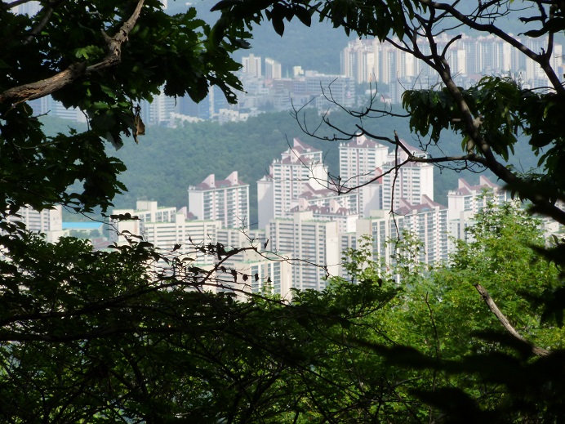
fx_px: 3705
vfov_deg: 6.5
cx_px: 282
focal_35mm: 227
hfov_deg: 8.7
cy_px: 212
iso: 160
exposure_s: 1/320
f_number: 5.9
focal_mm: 40.5
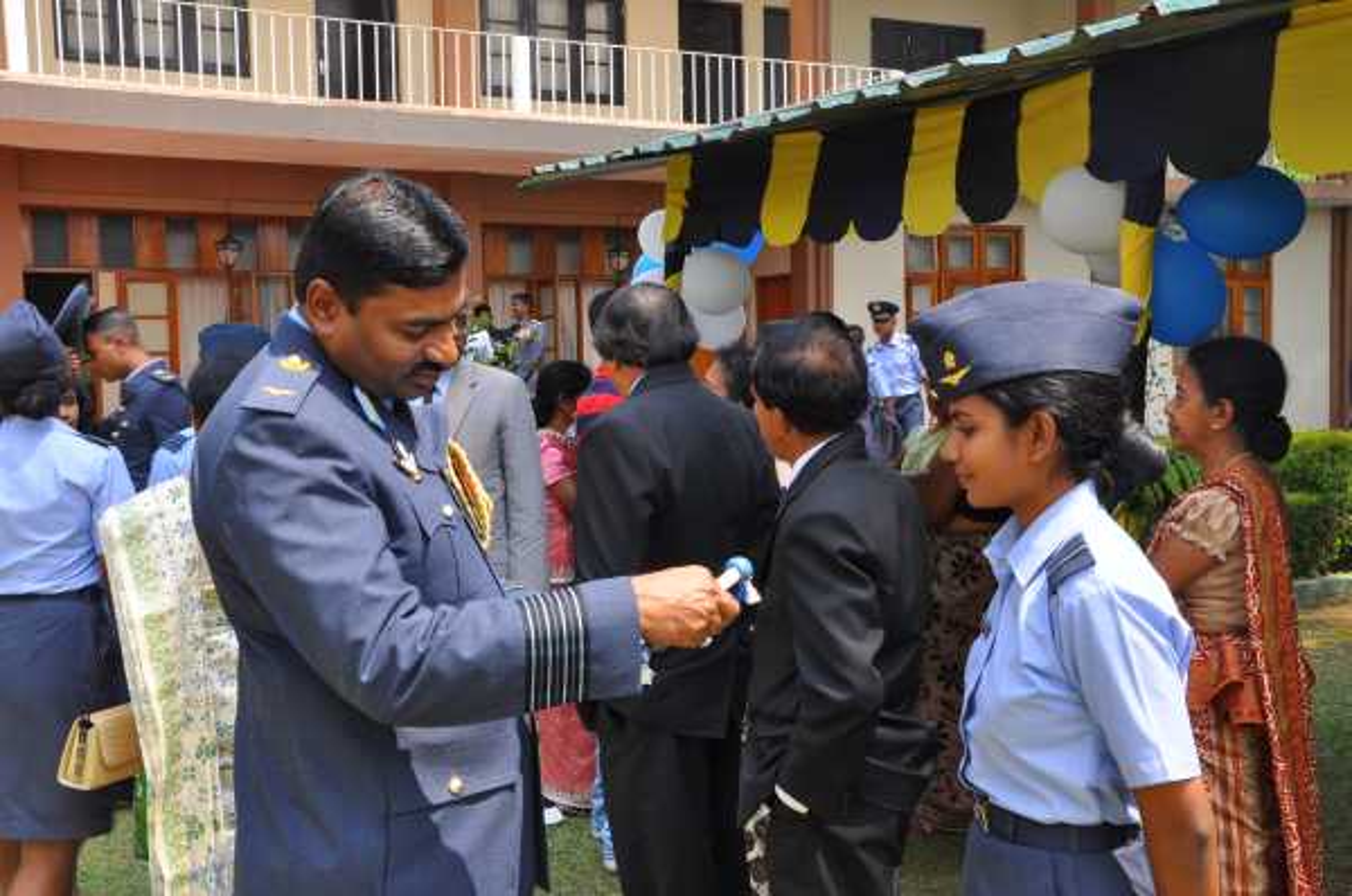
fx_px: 1687
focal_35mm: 45
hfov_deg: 43.7
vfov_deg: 29.8
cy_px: 448
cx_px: 676
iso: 200
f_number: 14
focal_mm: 30
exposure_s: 1/60
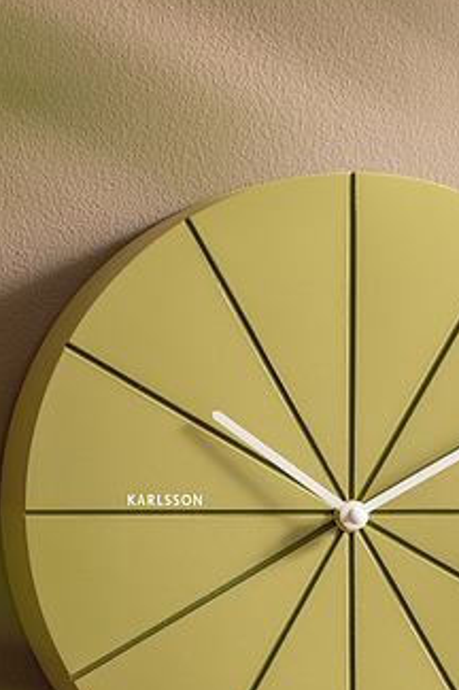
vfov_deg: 5.0
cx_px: 266
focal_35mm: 414
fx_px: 7934
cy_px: 553
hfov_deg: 3.3
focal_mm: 155
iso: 31
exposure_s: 1/100
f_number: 4
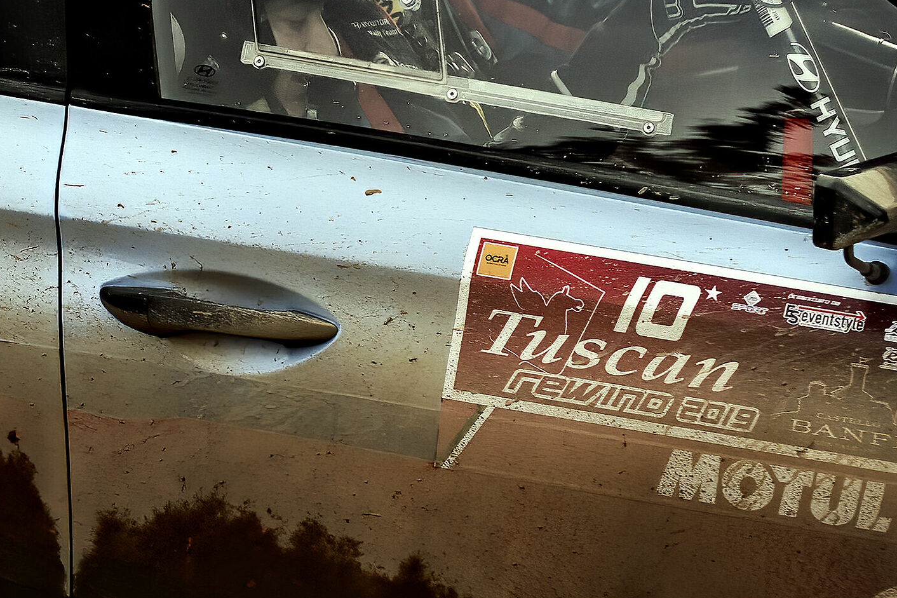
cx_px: 209
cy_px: 119
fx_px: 2965
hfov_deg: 17.1
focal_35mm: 119
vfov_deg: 11.5
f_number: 6.3
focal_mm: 70
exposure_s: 1/500
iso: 160
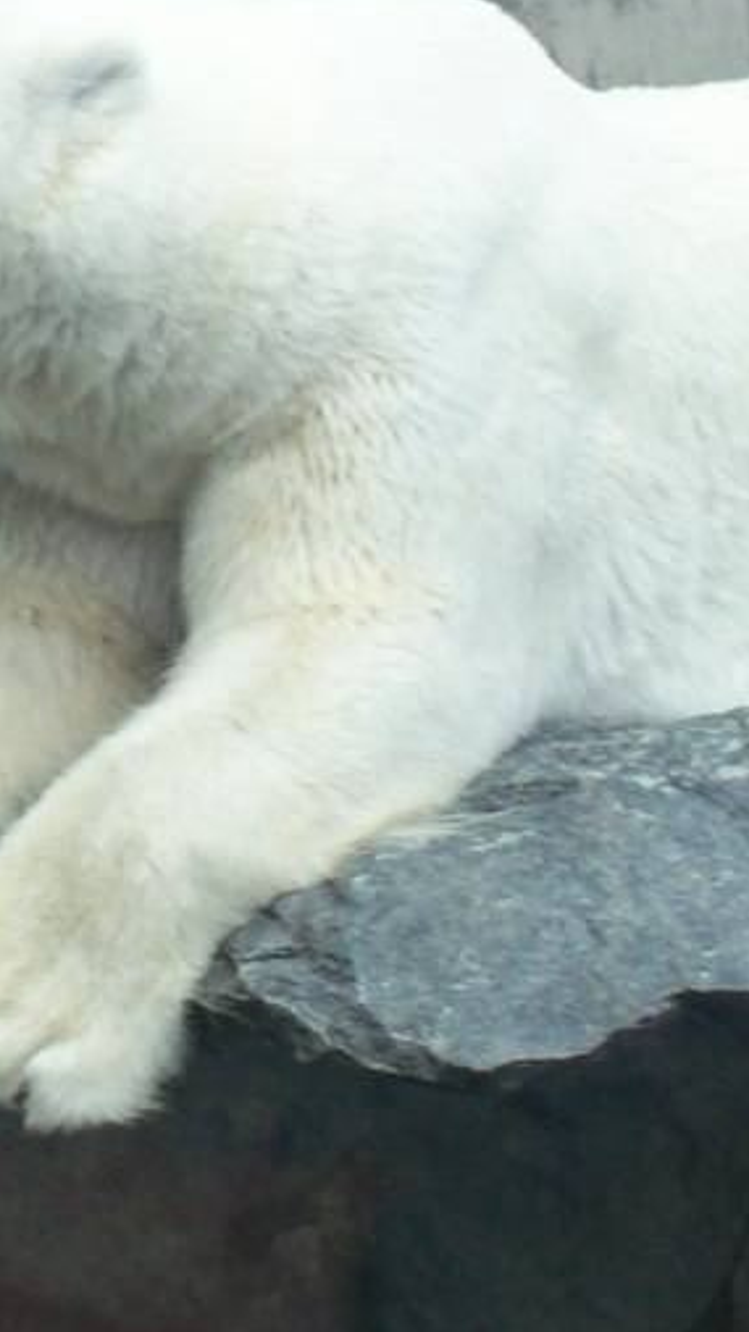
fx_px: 13106
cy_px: 247
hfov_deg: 3.3
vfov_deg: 5.8
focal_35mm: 371
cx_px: 166
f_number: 4.8
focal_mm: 18
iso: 80
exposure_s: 1/142
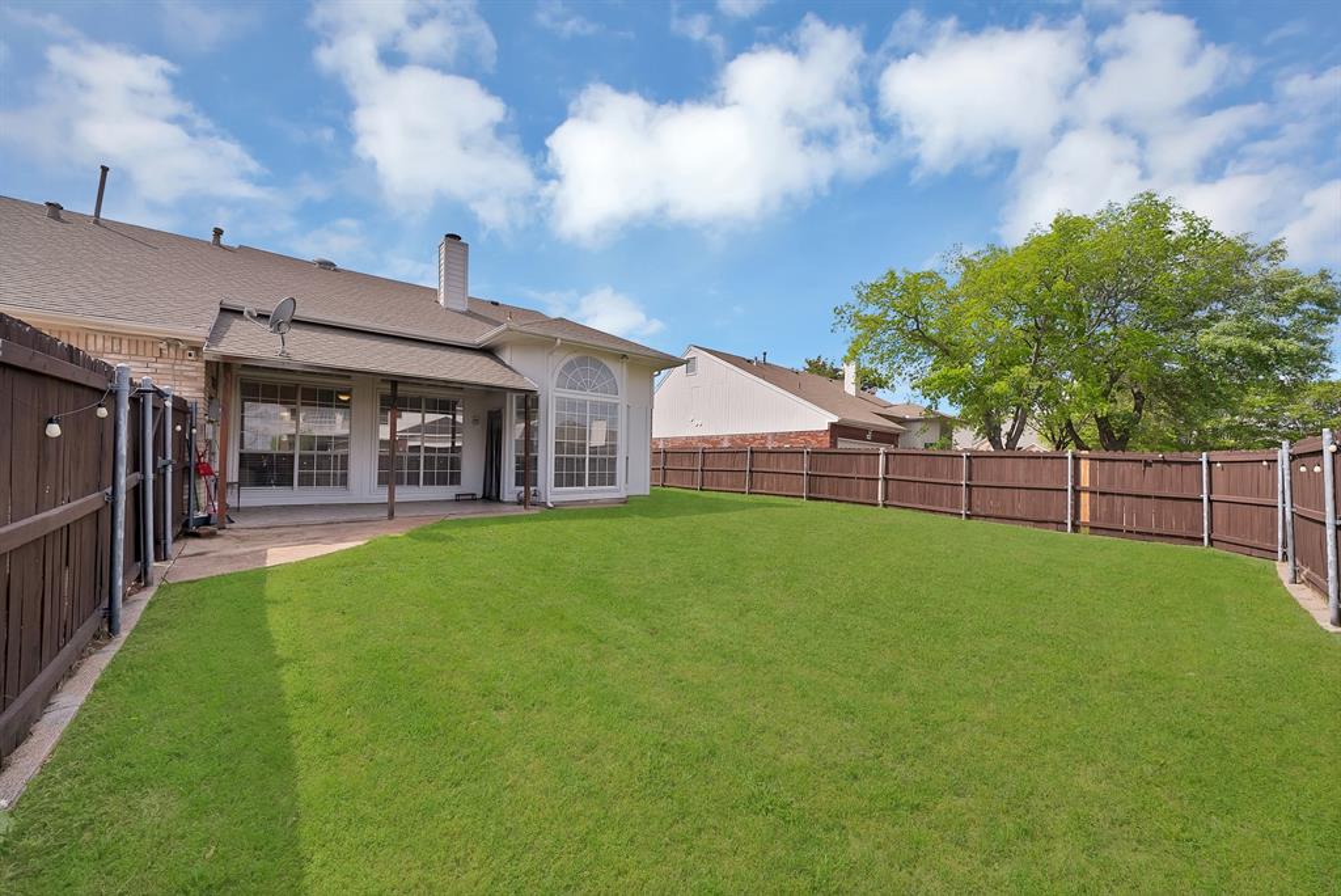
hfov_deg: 112.6
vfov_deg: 90.1
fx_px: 447
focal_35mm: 12
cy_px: 448
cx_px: 670
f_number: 9
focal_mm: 12
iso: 640
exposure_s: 1/640
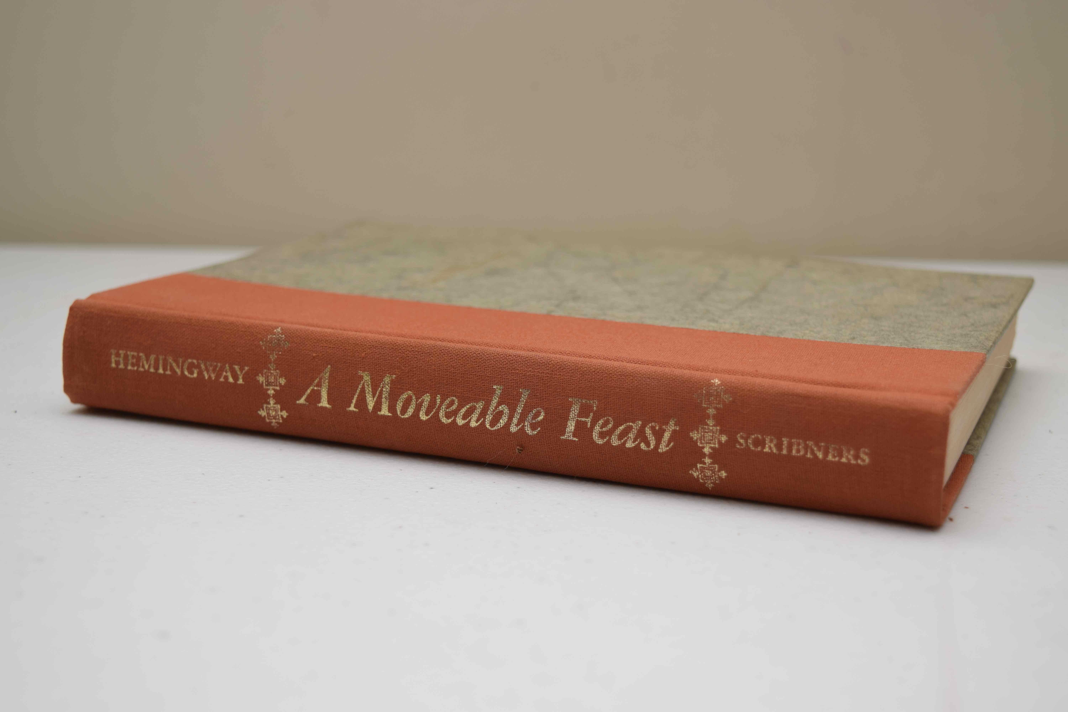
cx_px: 534
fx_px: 1602
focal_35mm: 54
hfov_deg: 36.9
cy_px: 356
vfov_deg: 25.1
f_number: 4.8
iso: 100
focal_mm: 36
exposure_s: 1/60
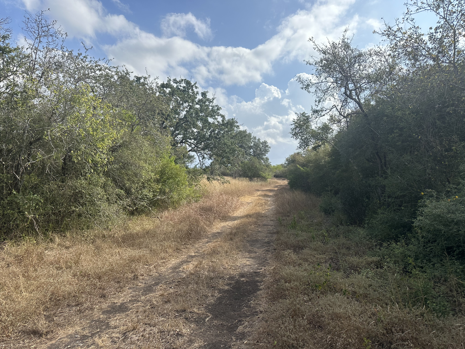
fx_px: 322
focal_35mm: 24
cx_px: 232
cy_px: 174
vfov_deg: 56.8
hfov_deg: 71.6
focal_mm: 6.86
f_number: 1.78
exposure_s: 1/5000
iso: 80
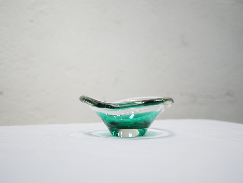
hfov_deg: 46.8
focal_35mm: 40
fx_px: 281
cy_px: 92
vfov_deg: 36.0
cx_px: 122
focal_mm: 20
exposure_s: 1/100
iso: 200
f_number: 1.7
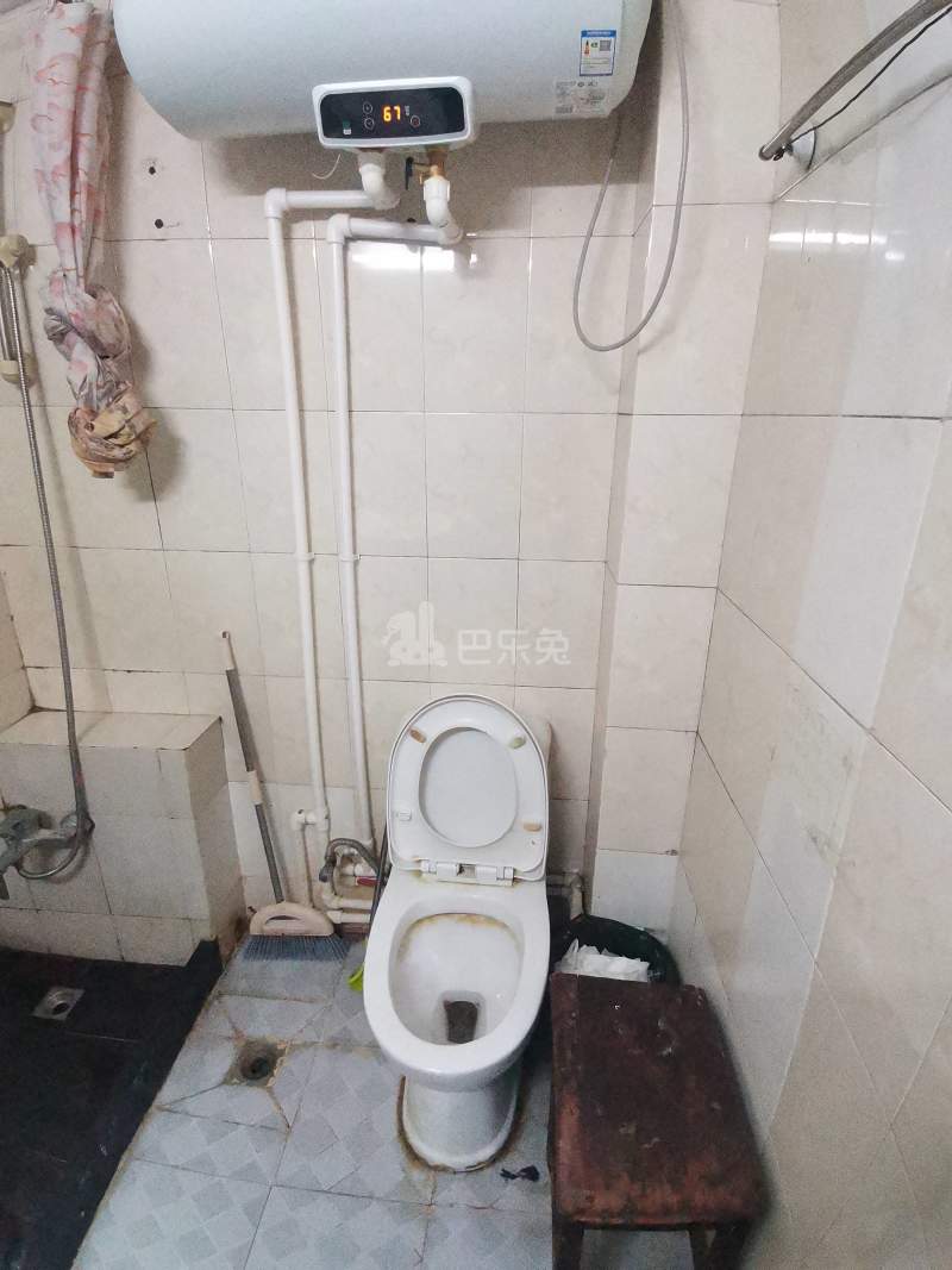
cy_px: 635
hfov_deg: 74.7
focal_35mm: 17
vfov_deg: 91.0
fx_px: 623
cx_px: 476
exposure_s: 1/25
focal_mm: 1.78
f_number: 2.4
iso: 500
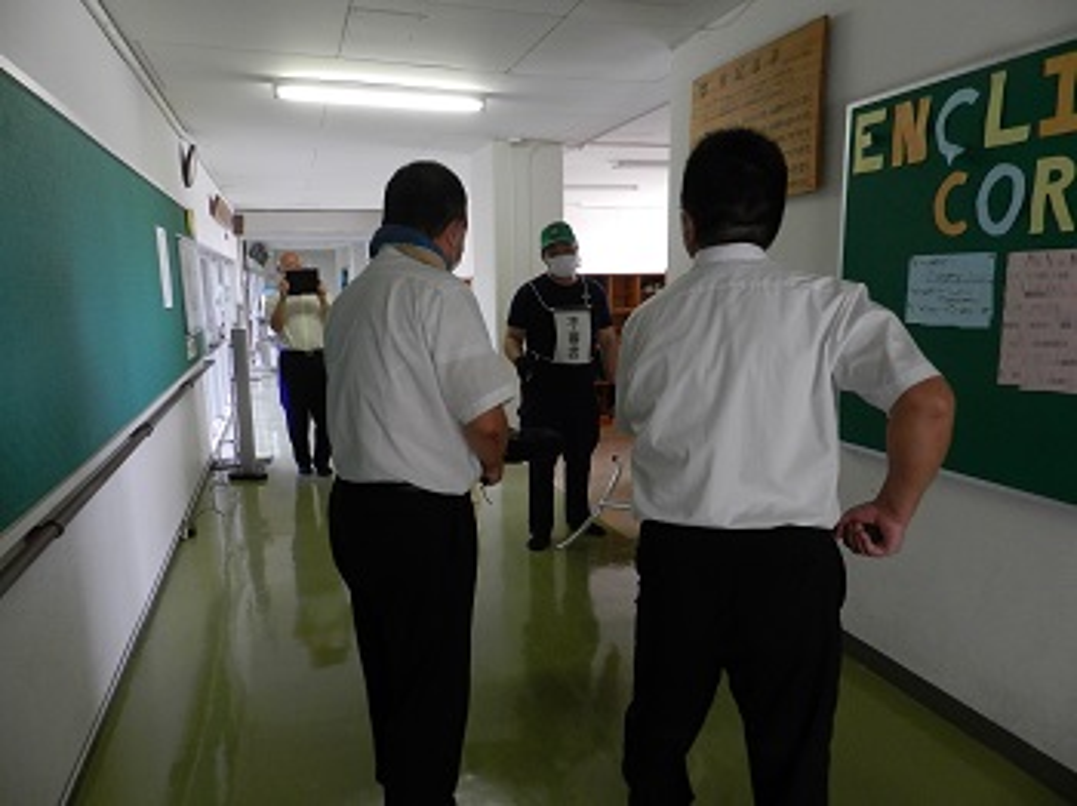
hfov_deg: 74.0
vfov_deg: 58.8
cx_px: 538
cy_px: 403
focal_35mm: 23
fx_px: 715
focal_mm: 4
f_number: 3.4
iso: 400
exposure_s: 1/30
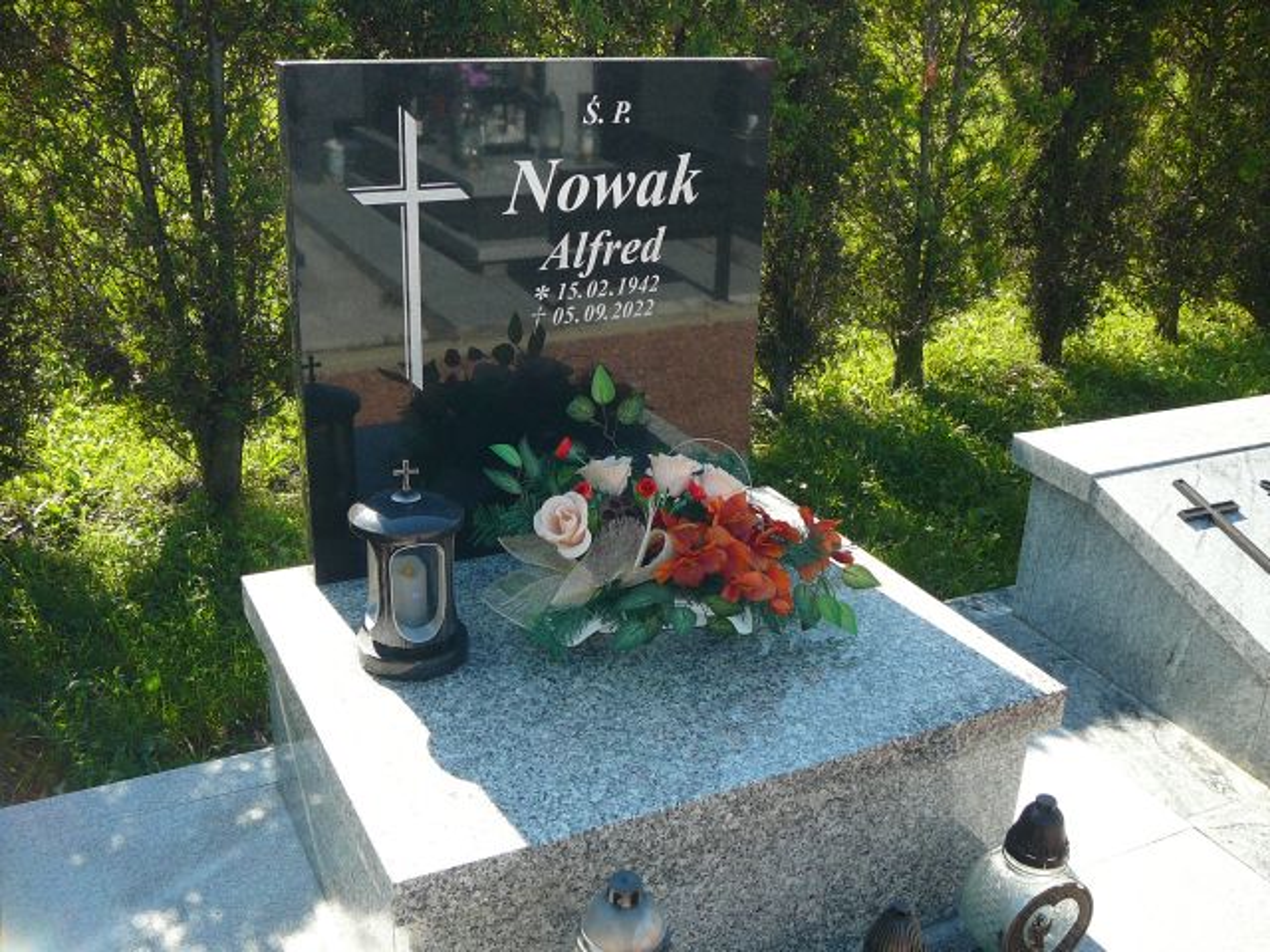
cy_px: 476
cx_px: 635
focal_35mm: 35
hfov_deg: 52.6
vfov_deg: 40.7
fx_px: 1284
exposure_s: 1/400
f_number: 2.8
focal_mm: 5.2
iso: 80
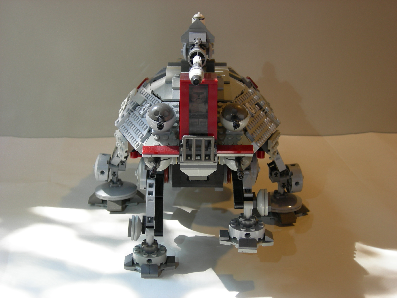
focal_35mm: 66
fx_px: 757
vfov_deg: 22.3
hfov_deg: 29.4
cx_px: 198
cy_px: 149
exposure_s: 1/12
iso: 64
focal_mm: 13.7
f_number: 3.5
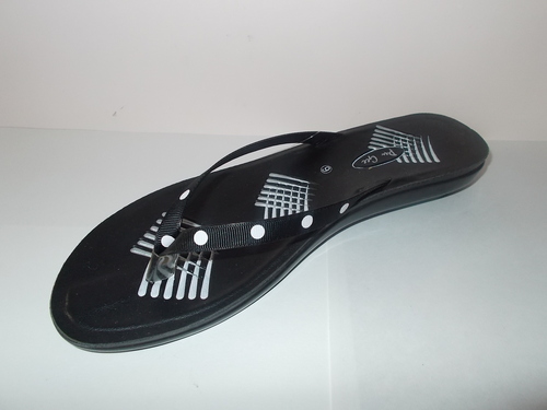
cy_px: 205
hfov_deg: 67.3
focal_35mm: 26
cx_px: 274
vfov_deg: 53.1
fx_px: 411
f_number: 3.2
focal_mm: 4.6
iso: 200
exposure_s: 1/25
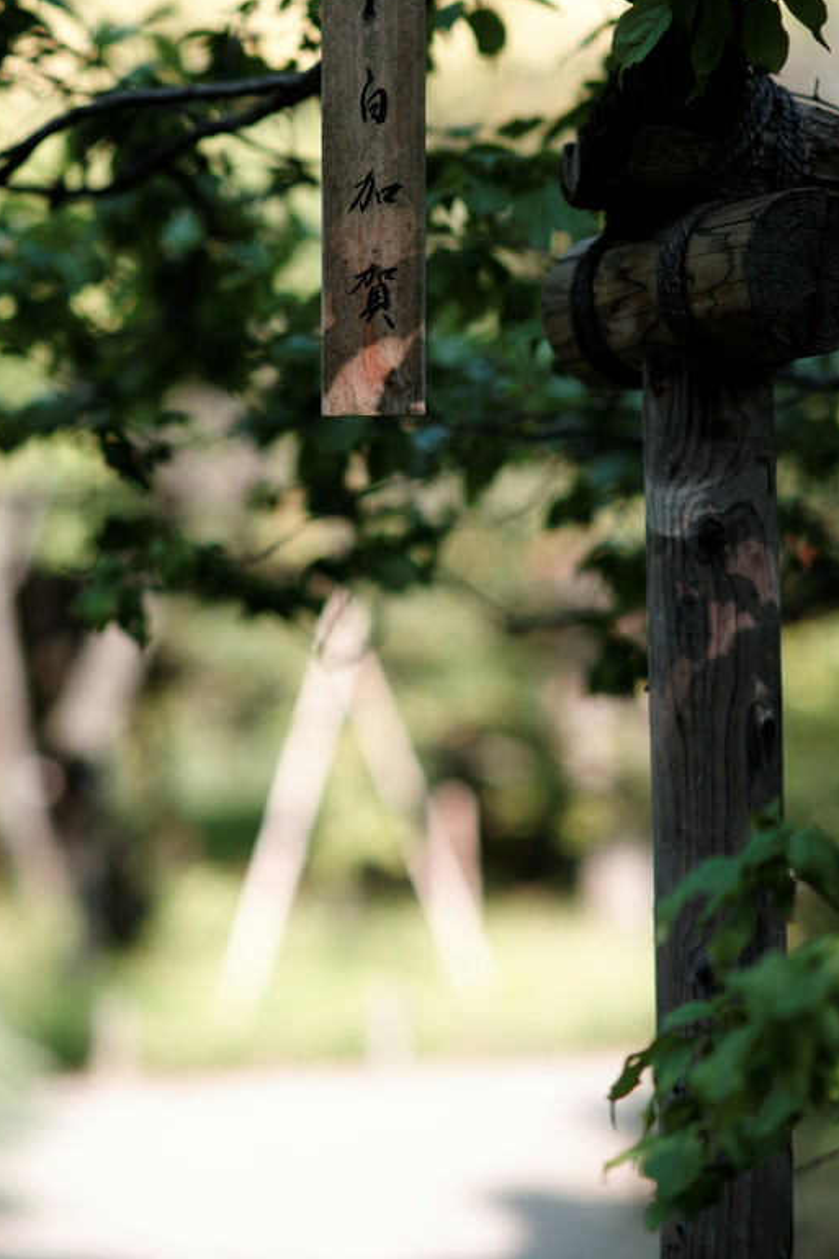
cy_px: 450
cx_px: 314
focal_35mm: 113
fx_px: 3952
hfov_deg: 12.1
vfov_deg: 18.1
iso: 200
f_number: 2
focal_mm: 85
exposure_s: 1/250
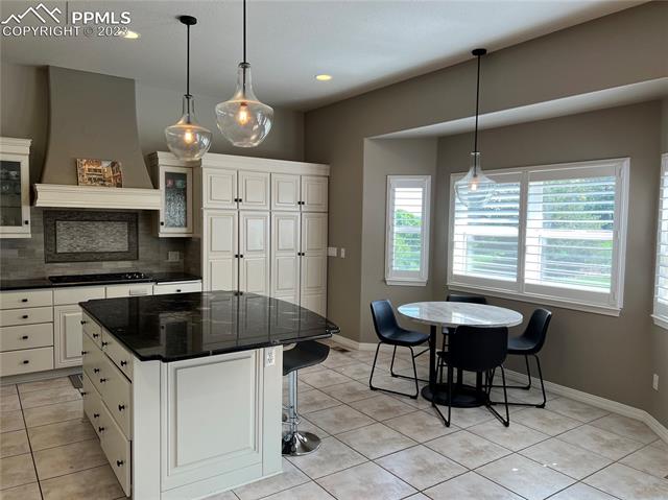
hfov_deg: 67.3
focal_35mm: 26
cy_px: 250
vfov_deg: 53.0
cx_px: 334
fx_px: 501
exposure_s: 1/183
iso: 50
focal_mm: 5.7
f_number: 1.5
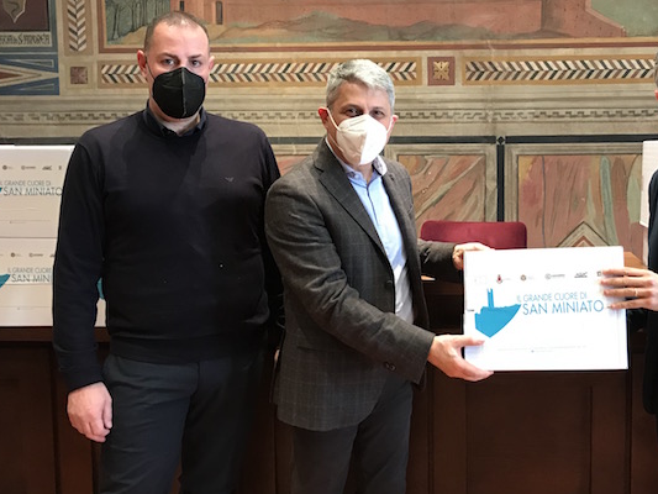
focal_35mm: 42
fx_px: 799
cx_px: 446
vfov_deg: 34.3
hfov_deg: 44.1
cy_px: 230
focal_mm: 3.99
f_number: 1.8
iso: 100
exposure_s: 1/17
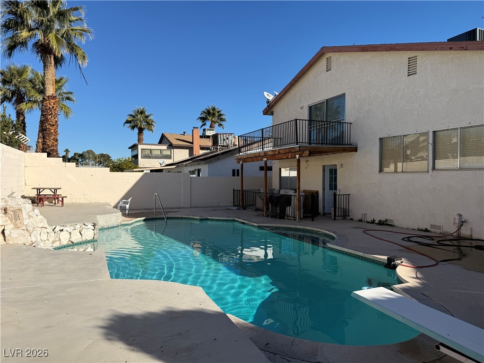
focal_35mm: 24
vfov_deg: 56.8
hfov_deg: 71.6
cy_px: 182
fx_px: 336
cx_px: 242
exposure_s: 1/6173
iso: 80
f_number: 1.78
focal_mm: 6.76
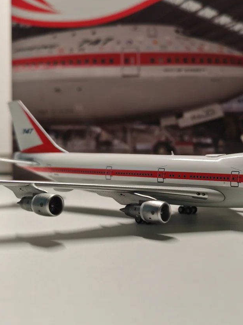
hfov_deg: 30.6
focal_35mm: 47
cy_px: 157
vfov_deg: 40.4
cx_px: 168
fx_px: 440
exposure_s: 1/100
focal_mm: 5.52
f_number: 1.9
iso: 64
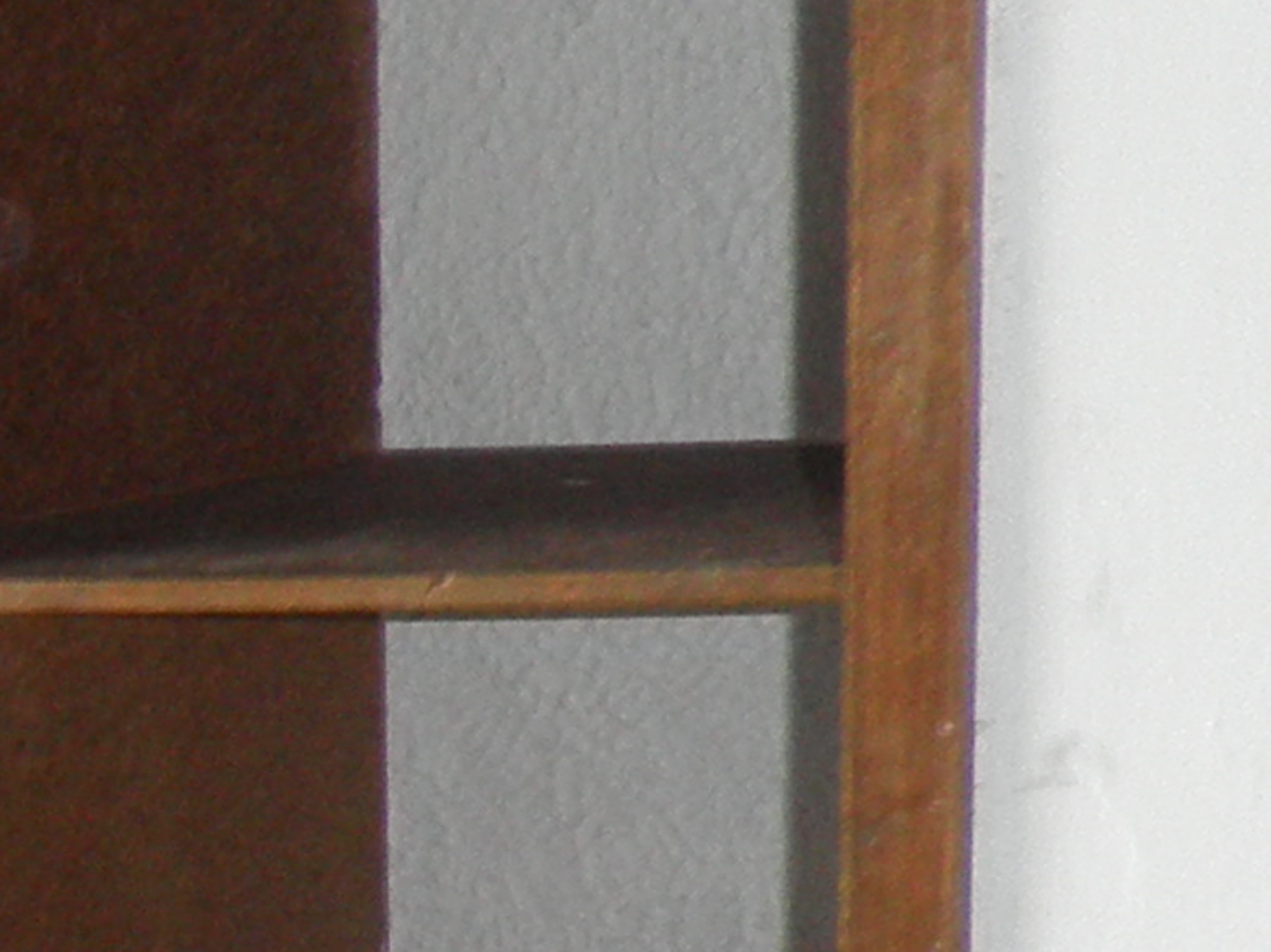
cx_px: -1779
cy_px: 1138
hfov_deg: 12.6
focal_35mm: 122
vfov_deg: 11.9
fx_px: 4477
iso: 100
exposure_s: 1/30
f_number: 3.3
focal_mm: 4.3
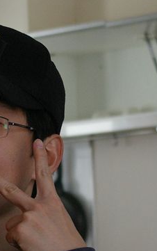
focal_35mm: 278
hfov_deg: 4.7
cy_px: 161
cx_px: -29
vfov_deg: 7.5
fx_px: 1901
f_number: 5.6
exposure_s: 1/90
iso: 800
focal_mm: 55
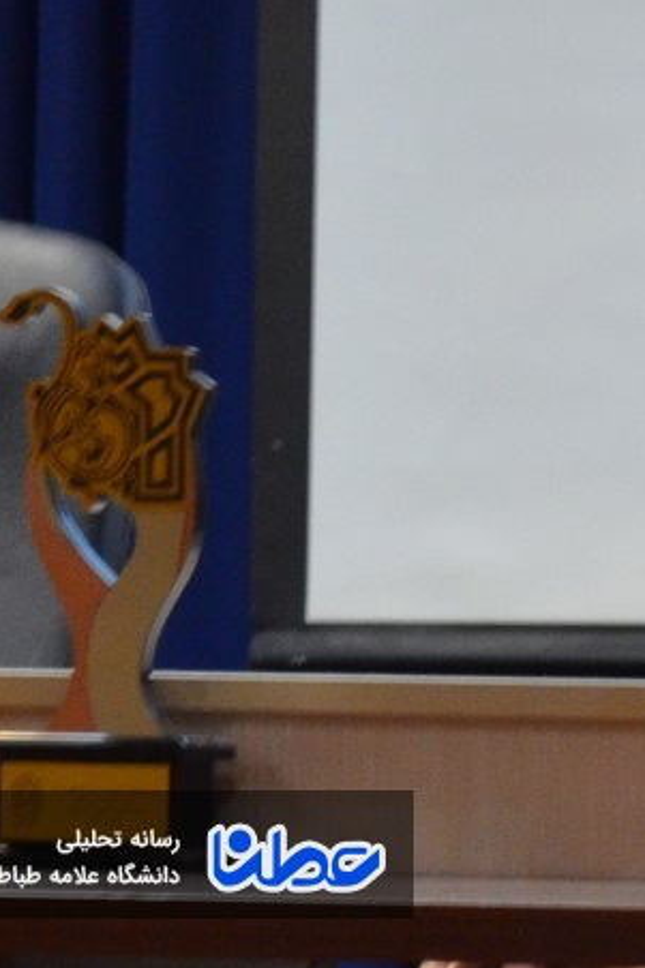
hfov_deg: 6.1
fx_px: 5899
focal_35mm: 219
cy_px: 135
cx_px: 1217
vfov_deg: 9.4
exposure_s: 1/30
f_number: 5.6
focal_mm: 55
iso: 1100
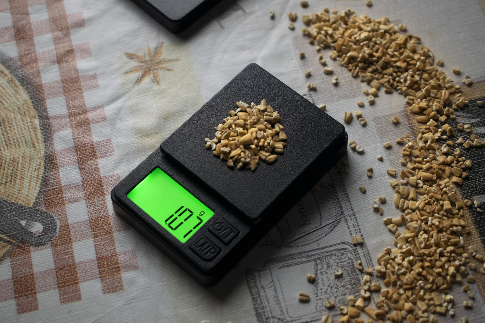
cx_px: 242
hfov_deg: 29.2
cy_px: 162
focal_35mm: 69
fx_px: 930
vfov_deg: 19.7
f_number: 5.3
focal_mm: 46
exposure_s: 1/180
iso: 800
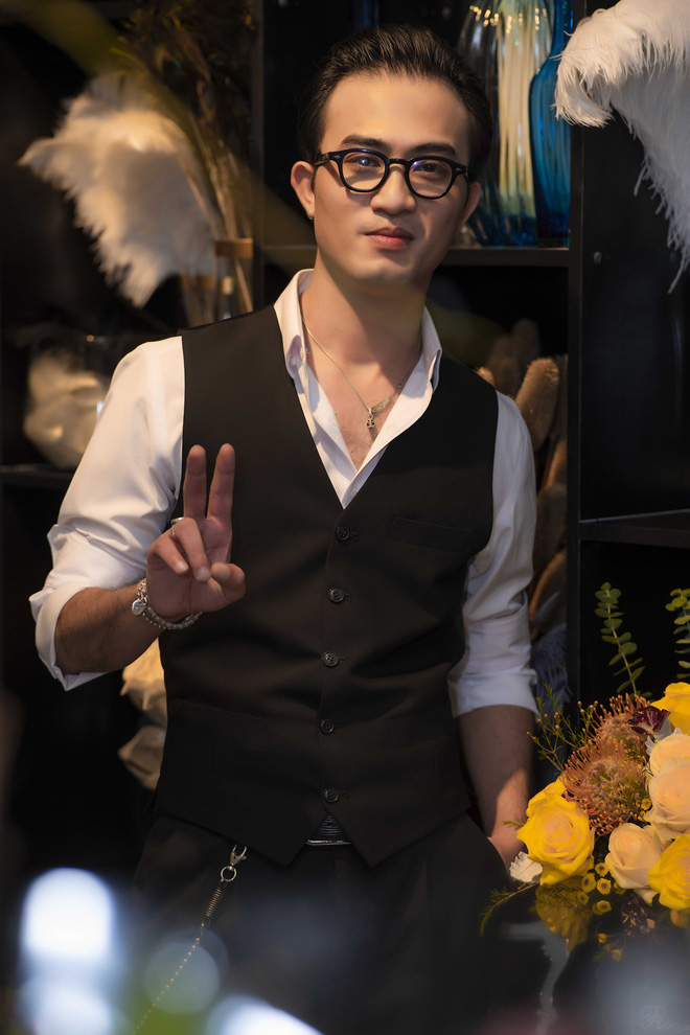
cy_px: 518
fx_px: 3019
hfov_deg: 13.0
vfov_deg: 19.5
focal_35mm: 105
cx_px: 345
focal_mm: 105
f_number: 3.5
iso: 320
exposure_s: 1/200
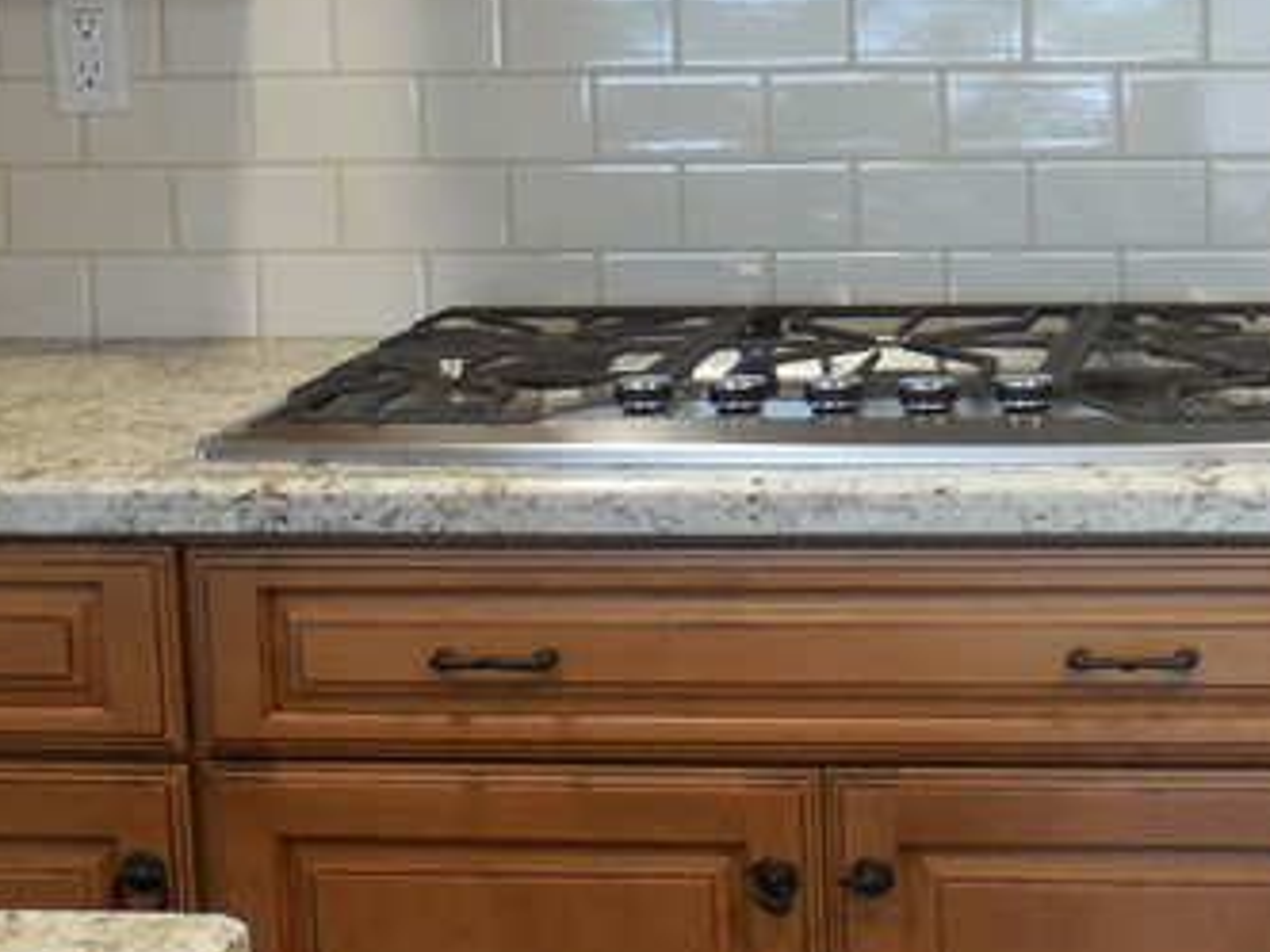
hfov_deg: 18.4
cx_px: 1144
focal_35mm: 105
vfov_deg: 14.1
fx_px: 3852
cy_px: 275
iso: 200
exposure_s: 1/30
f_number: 3.4
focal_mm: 6.1
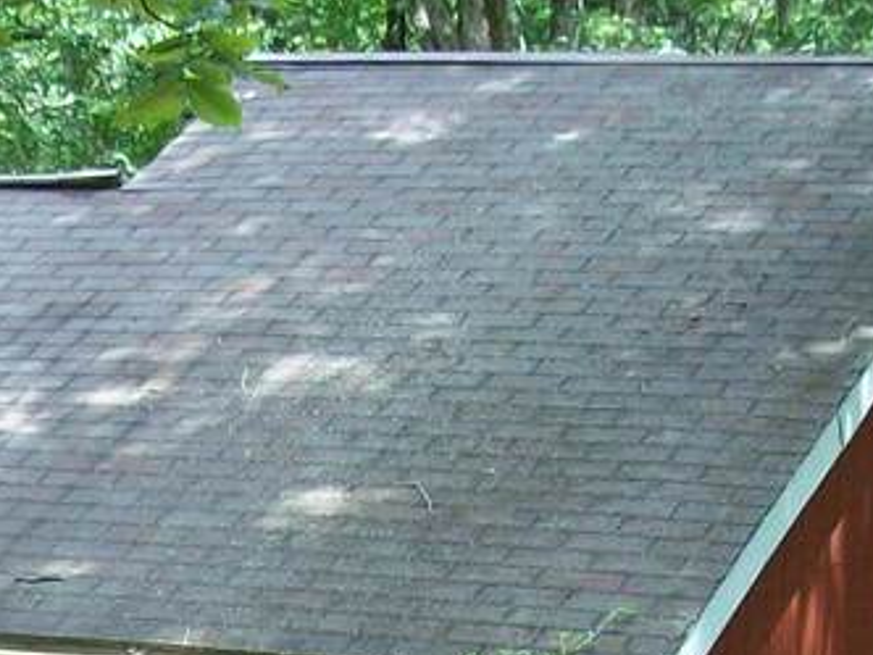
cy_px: 1007
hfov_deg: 14.1
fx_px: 3506
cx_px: 158
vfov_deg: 10.3
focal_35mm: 139
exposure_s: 1/134
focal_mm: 6
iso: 80
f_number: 2.7
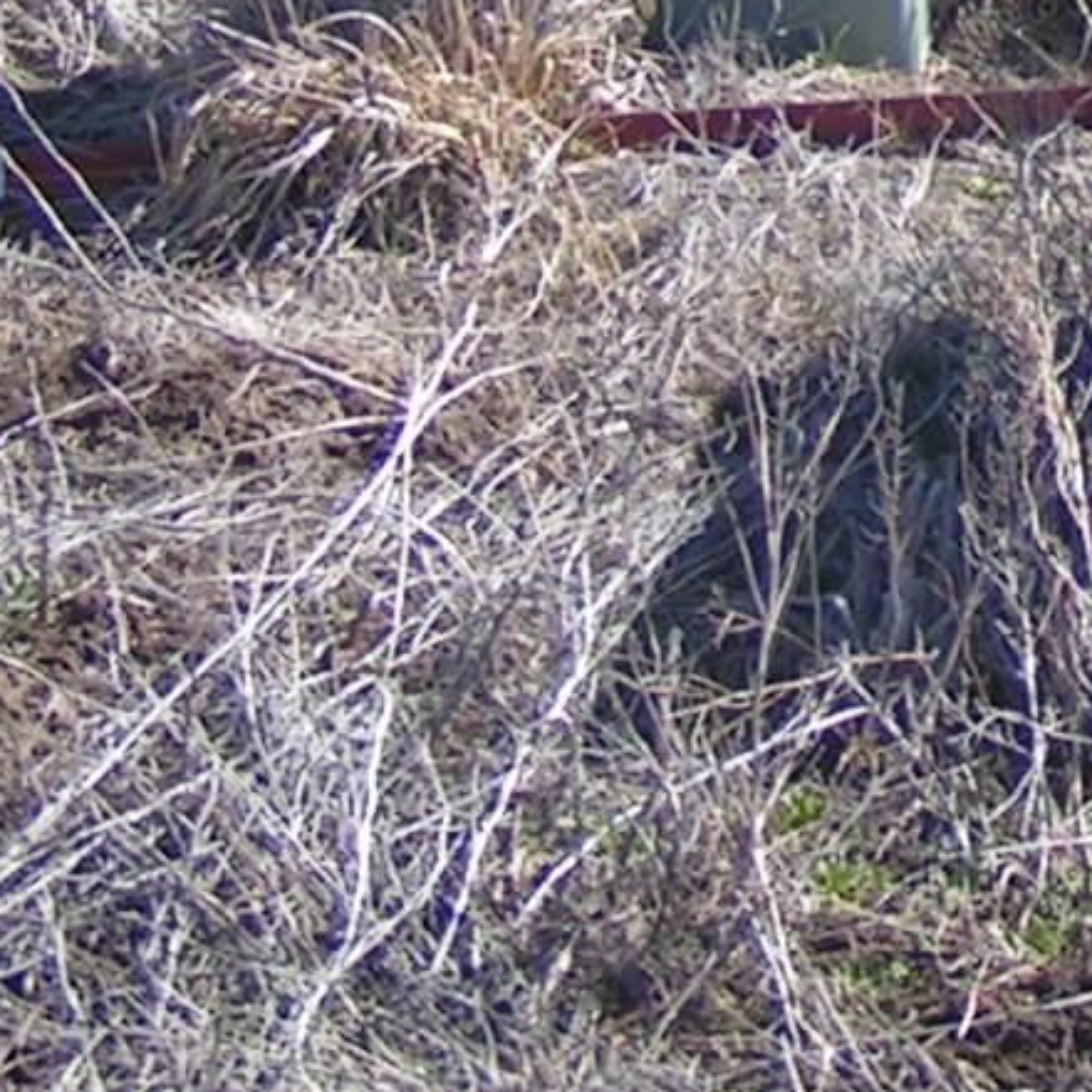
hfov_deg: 10.7
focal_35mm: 156
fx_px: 5568
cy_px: -535
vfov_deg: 10.8
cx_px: 1751
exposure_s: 1/640
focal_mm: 5.8
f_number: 2.8
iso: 50
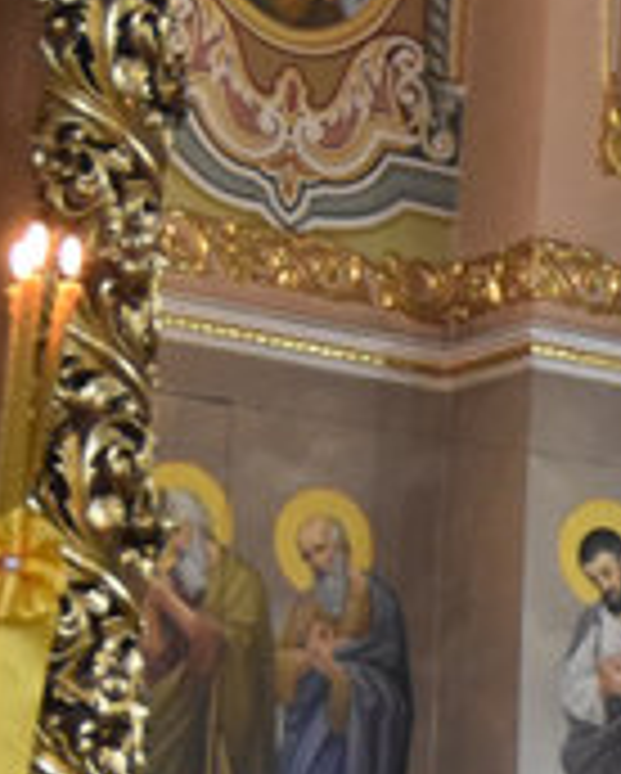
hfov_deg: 8.1
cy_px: 1213
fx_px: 4220
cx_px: 1161
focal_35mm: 184
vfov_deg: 10.1
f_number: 3.5
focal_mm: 22
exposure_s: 1/125
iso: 2500
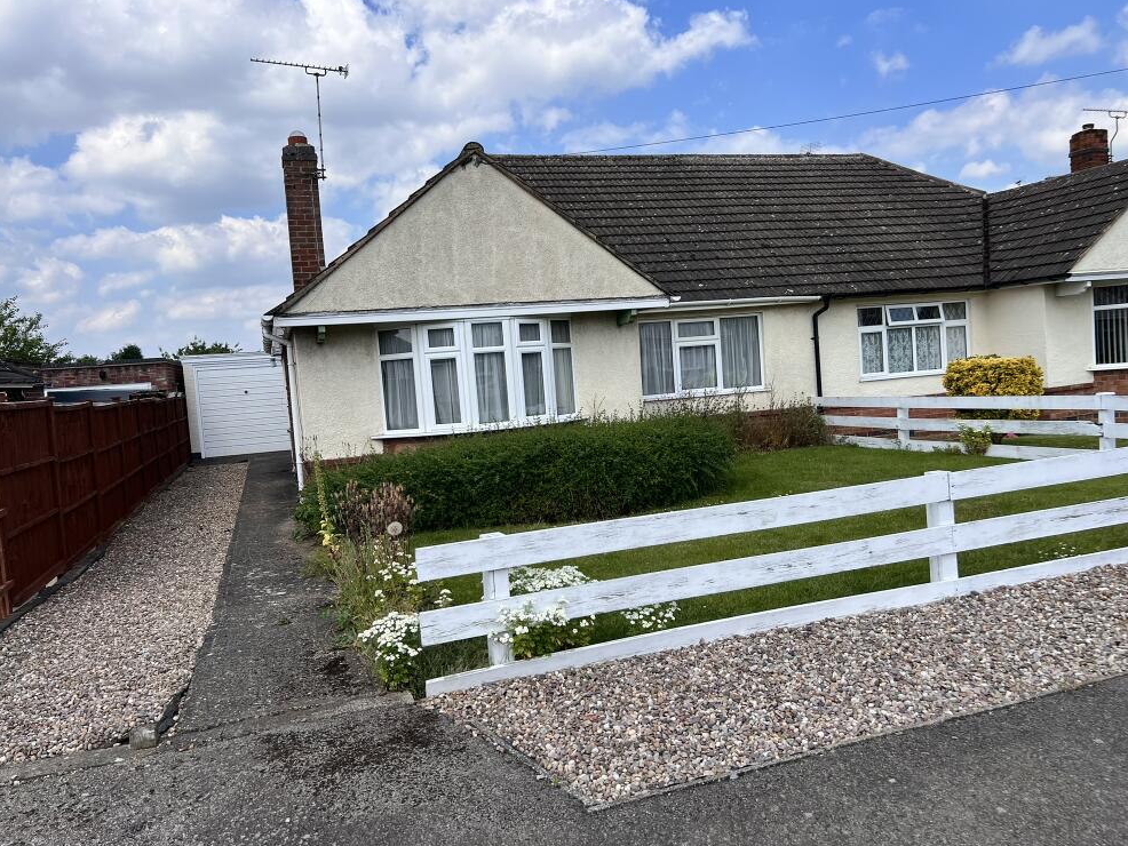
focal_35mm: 27
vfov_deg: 51.4
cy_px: 417
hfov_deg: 65.3
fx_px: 880
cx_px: 543
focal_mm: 5.7
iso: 50
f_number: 1.5
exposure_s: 1/3704
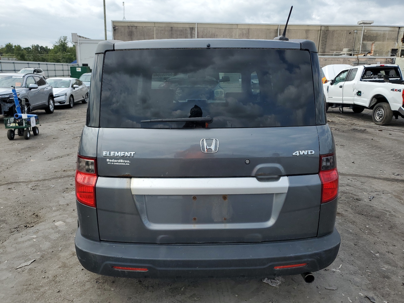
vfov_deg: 53.1
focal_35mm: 26
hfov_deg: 67.3
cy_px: 152
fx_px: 303
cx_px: 202
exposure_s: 1/2500
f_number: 1.5
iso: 50
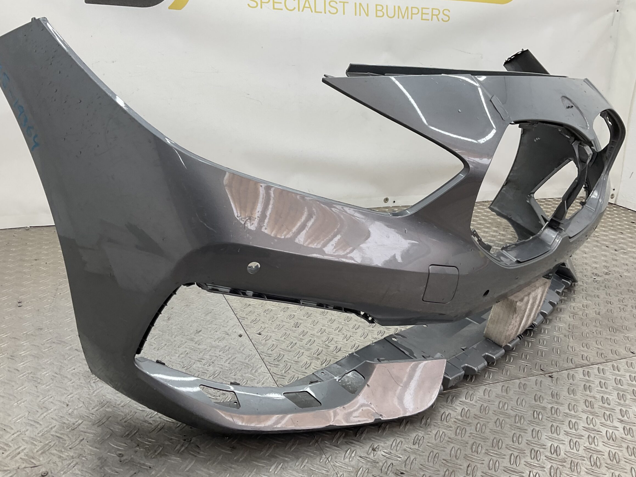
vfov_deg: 44.1
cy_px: 228
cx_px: 299
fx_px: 588
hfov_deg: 56.8
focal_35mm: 32
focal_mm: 3
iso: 20
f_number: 1.8
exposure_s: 1/100
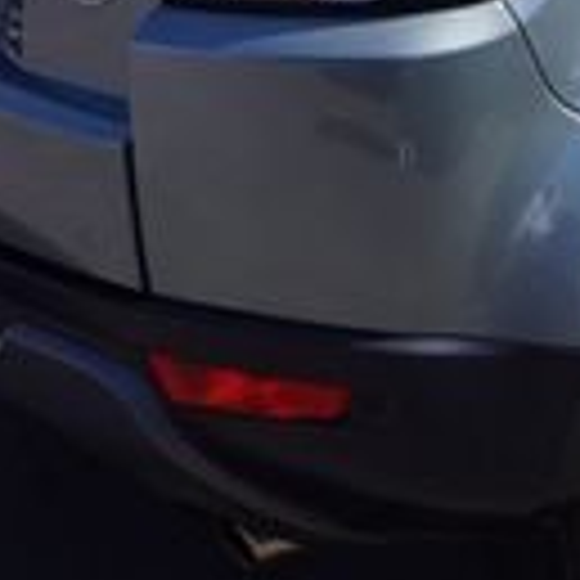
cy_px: -9
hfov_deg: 12.5
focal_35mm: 133
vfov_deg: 12.9
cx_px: 854
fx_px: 2523
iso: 100
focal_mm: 21
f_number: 13
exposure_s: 1/80
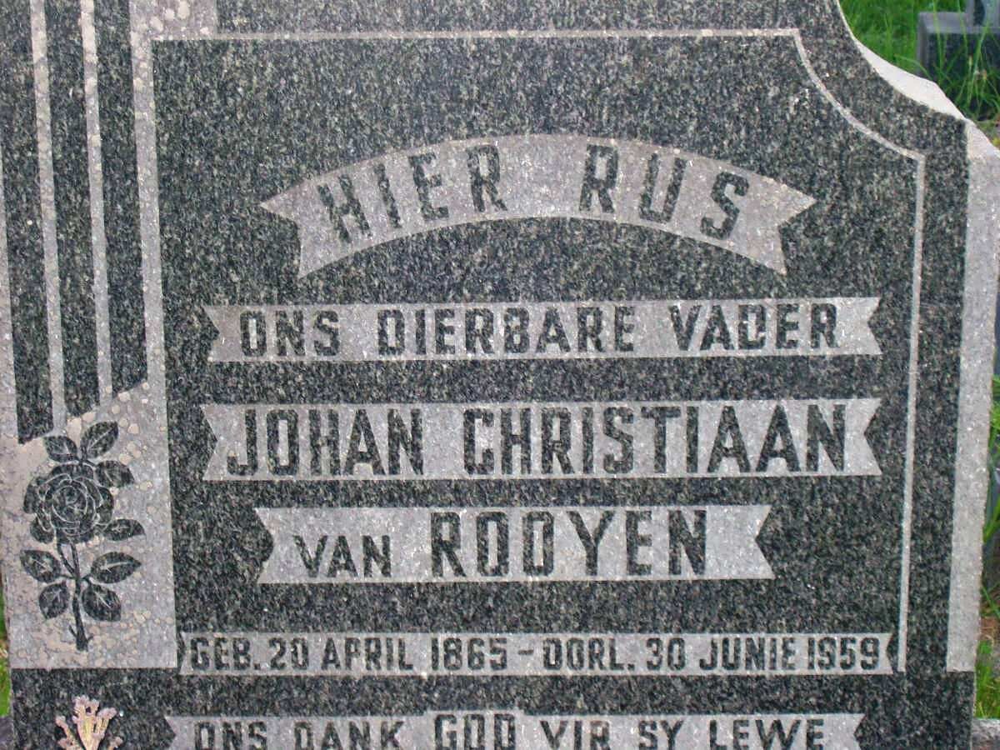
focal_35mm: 87
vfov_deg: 17.0
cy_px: 375
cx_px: 500
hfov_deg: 22.5
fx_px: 2513
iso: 140
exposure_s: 1/143
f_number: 4.3
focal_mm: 14.3
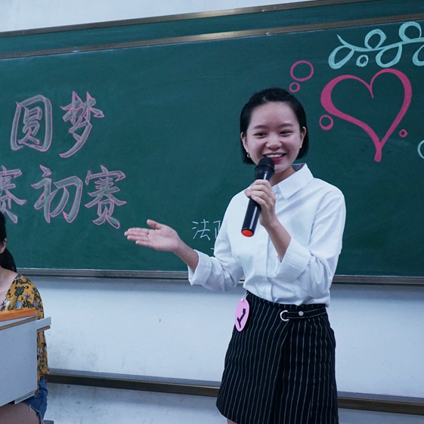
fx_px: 818
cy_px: 247
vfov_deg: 29.0
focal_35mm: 59
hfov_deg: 28.2
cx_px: 60
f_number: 4
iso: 2500
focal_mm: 38
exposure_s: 1/60
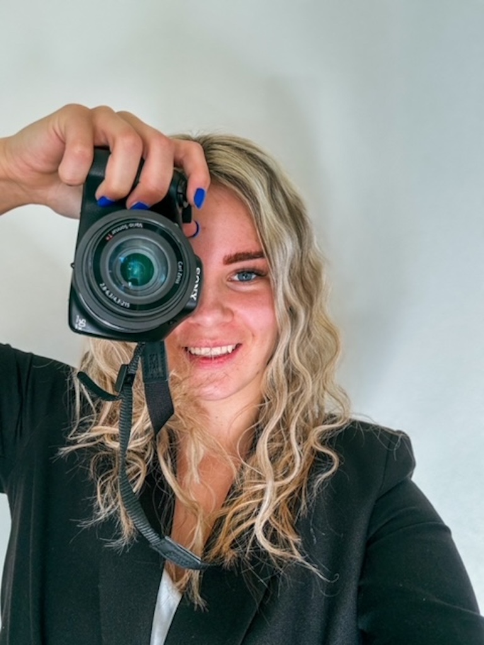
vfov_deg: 60.0
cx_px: 242
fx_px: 559
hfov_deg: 46.8
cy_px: 322
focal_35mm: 30
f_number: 1.9
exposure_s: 1/120
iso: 64
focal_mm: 2.69
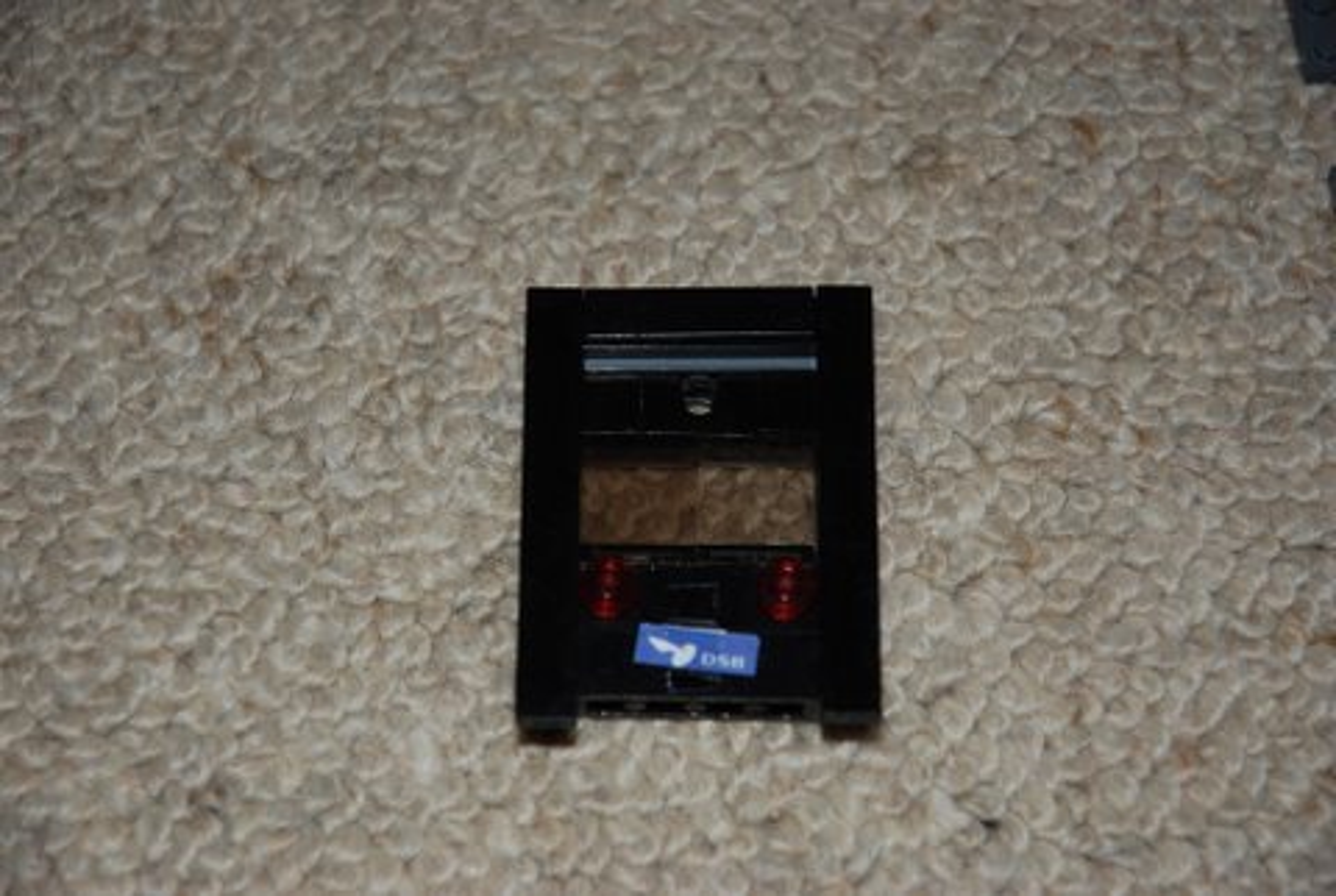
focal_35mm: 105
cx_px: 668
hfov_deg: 19.4
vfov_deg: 13.1
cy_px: 448
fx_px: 3904
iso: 200
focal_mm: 70
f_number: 4.5
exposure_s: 1/60
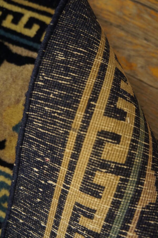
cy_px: 119
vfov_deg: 67.4
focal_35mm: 27
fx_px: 178
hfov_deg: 47.8
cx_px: 79
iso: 1600
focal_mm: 18
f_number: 4
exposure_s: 1/60
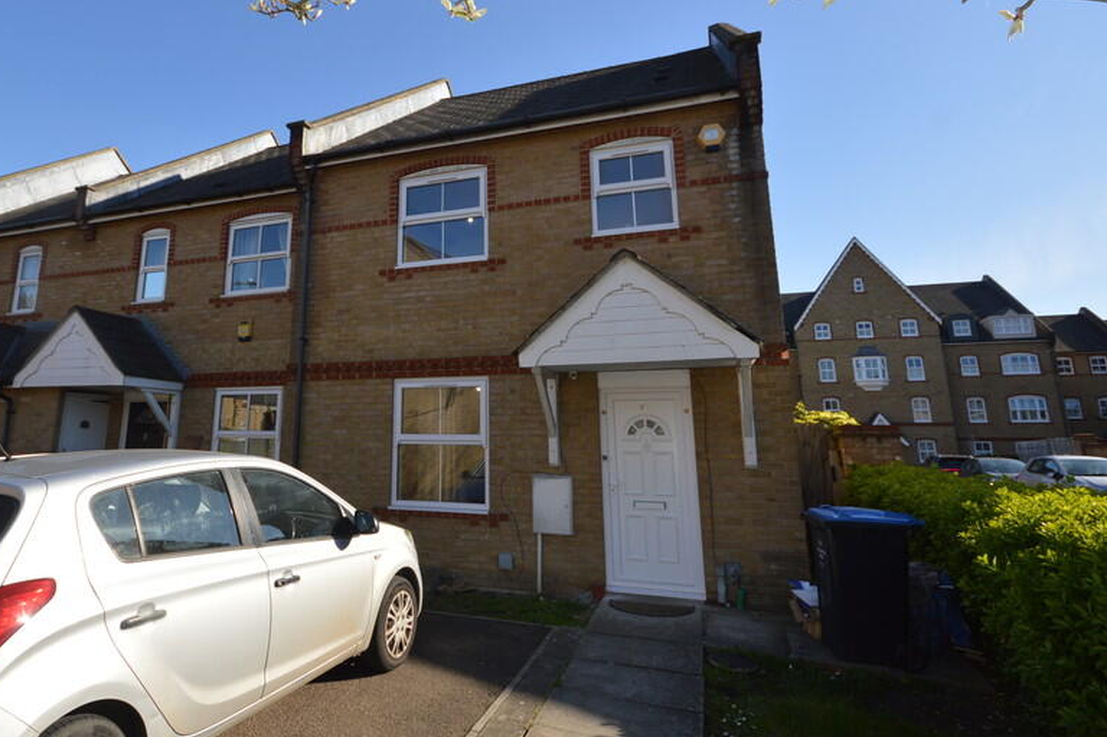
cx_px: 441
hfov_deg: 83.0
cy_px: 294
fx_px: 615
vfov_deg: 61.3
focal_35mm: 20
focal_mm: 10
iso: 100
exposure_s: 1/200
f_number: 8
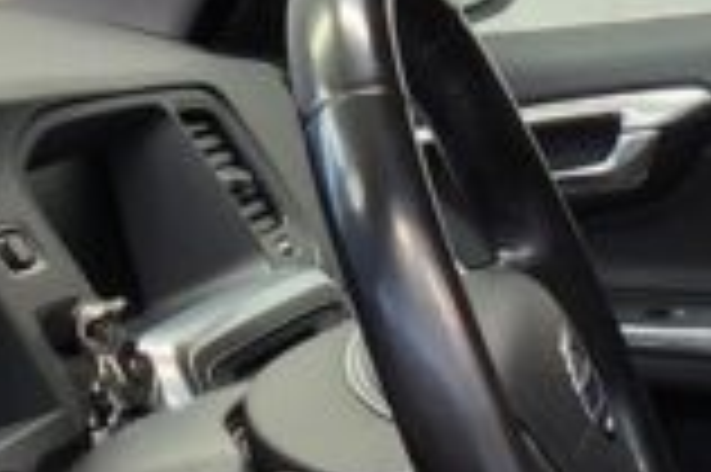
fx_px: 3058
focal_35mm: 155
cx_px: 684
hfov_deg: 13.1
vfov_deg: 8.4
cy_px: 957
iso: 160
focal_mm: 5.4
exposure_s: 1/100
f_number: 1.8
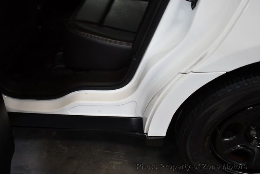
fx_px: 260
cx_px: 130
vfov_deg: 37.0
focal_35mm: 36
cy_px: 87
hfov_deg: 53.1
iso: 720
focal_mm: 18
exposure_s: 1/250
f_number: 3.5
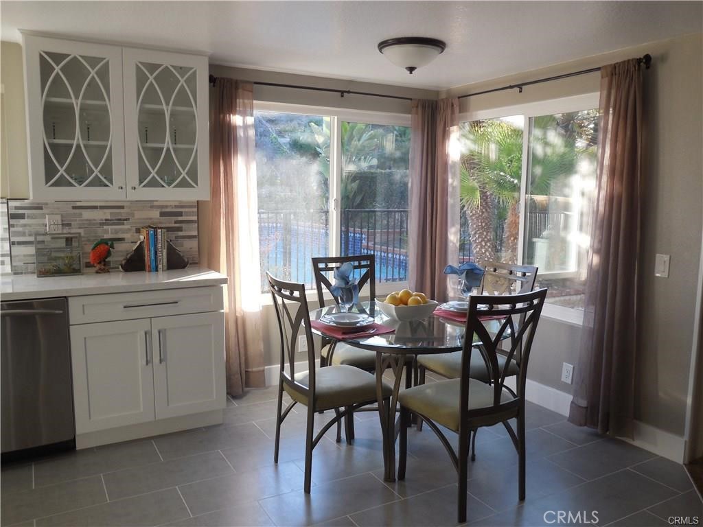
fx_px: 609
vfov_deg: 46.8
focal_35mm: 30
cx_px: 352
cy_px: 264
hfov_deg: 60.0
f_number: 3.2
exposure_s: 1/50
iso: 125
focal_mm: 5.3
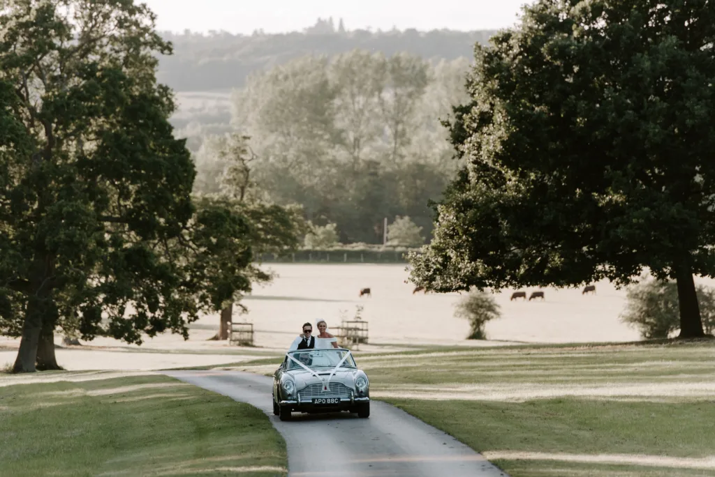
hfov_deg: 10.3
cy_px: 238
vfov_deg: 6.9
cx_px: 358
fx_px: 3974
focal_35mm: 200
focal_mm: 200
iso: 400
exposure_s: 1/1000
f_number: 3.5
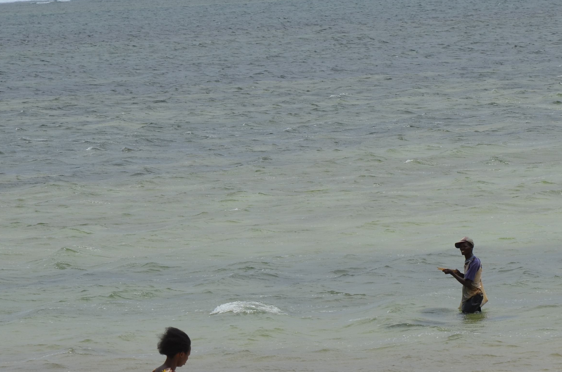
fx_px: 5189
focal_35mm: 333
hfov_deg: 6.2
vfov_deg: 4.1
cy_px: 192
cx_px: 431
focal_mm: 105
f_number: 10
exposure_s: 1/400
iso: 100
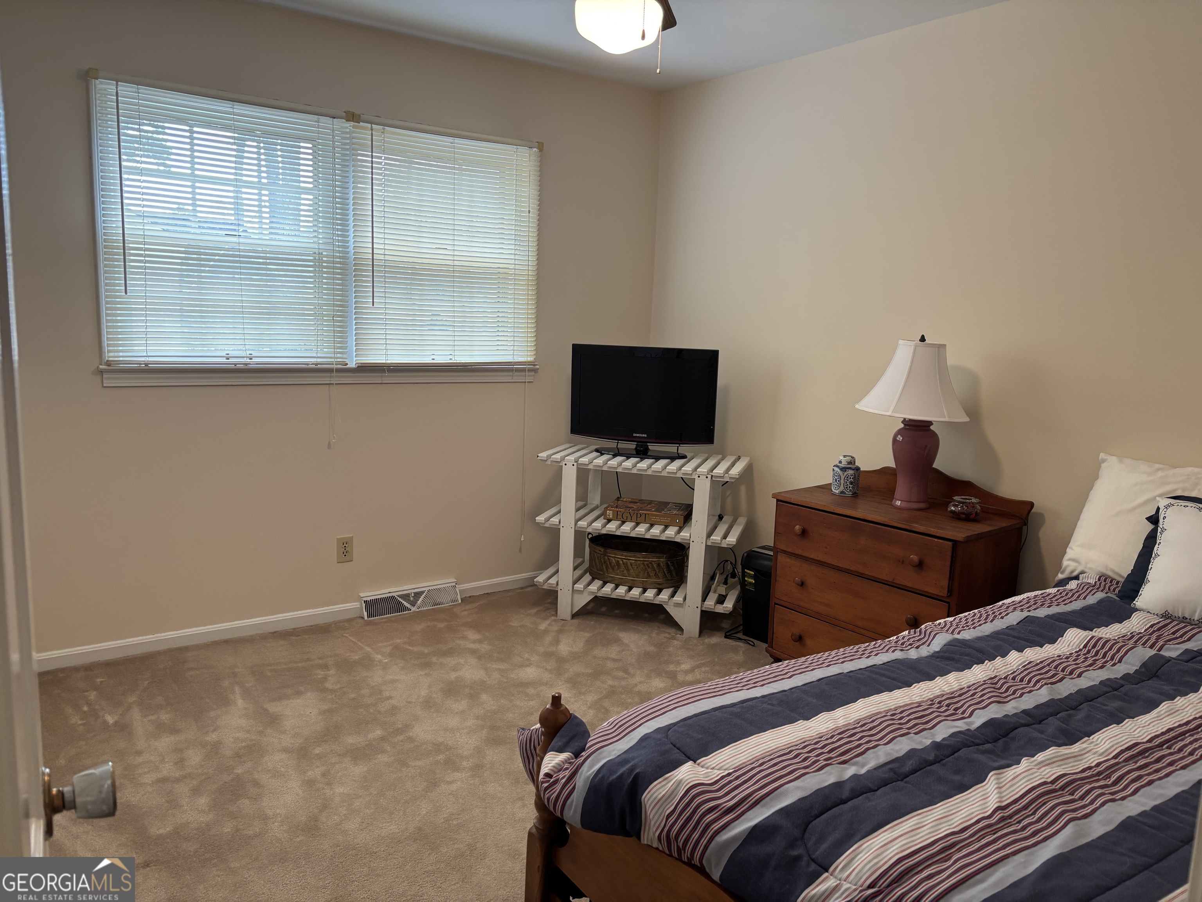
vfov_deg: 53.1
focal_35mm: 26
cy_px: 451
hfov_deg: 67.3
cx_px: 601
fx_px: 903
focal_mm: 5.96
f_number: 1.6
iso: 100
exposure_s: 1/60
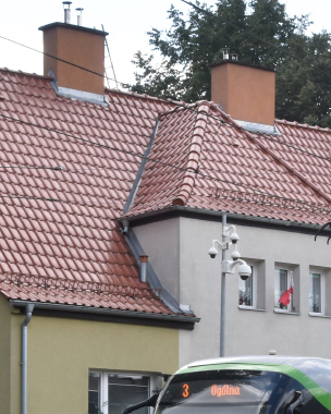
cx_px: 257
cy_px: 403
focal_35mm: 140
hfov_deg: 11.0
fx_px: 1710
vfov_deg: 13.6
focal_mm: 29
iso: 560
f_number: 10
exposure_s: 1/320
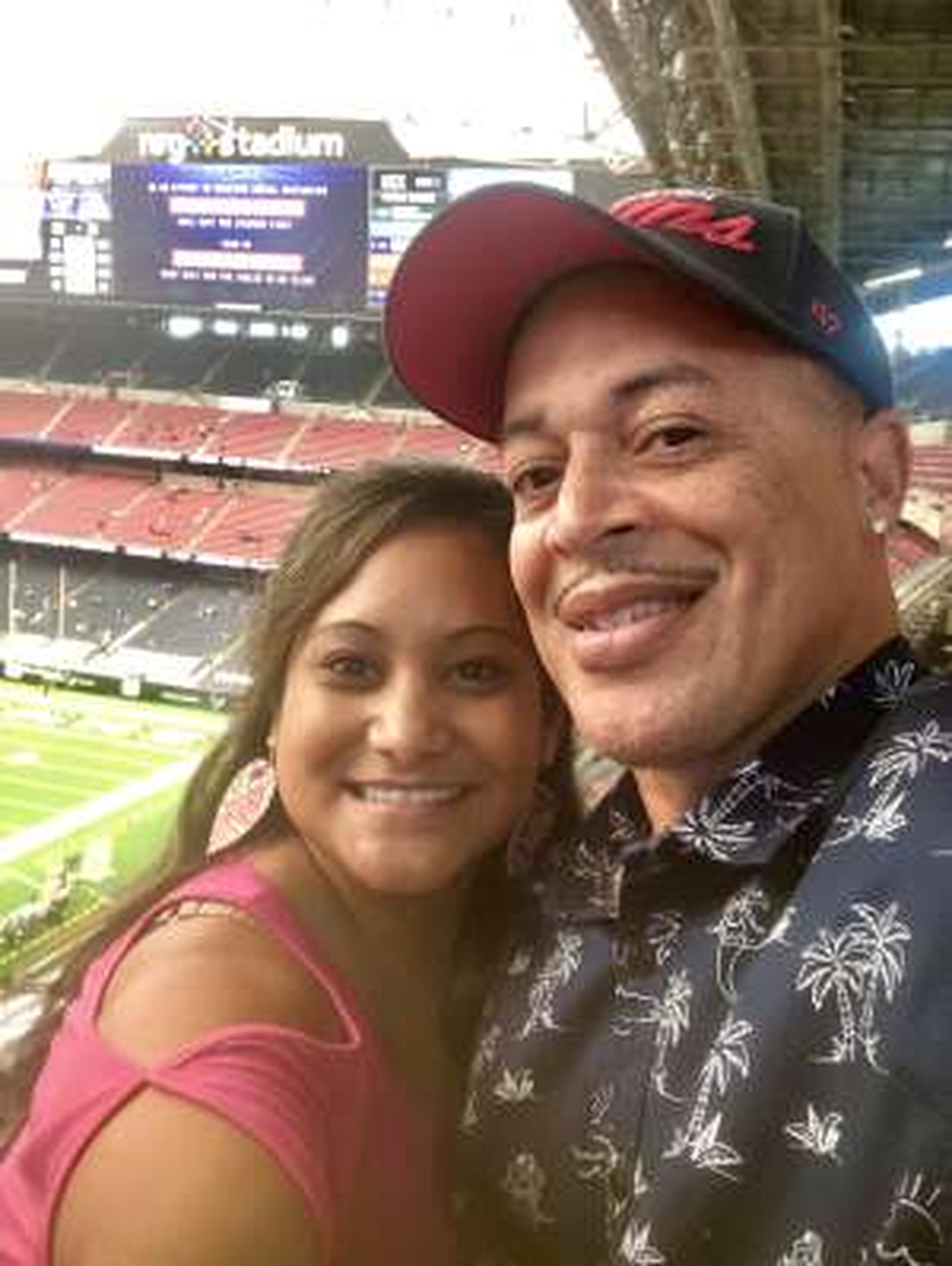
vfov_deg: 56.8
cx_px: 476
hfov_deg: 44.2
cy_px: 633
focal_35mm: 32
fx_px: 1172
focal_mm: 2.87
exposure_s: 1/60
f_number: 2.2
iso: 125
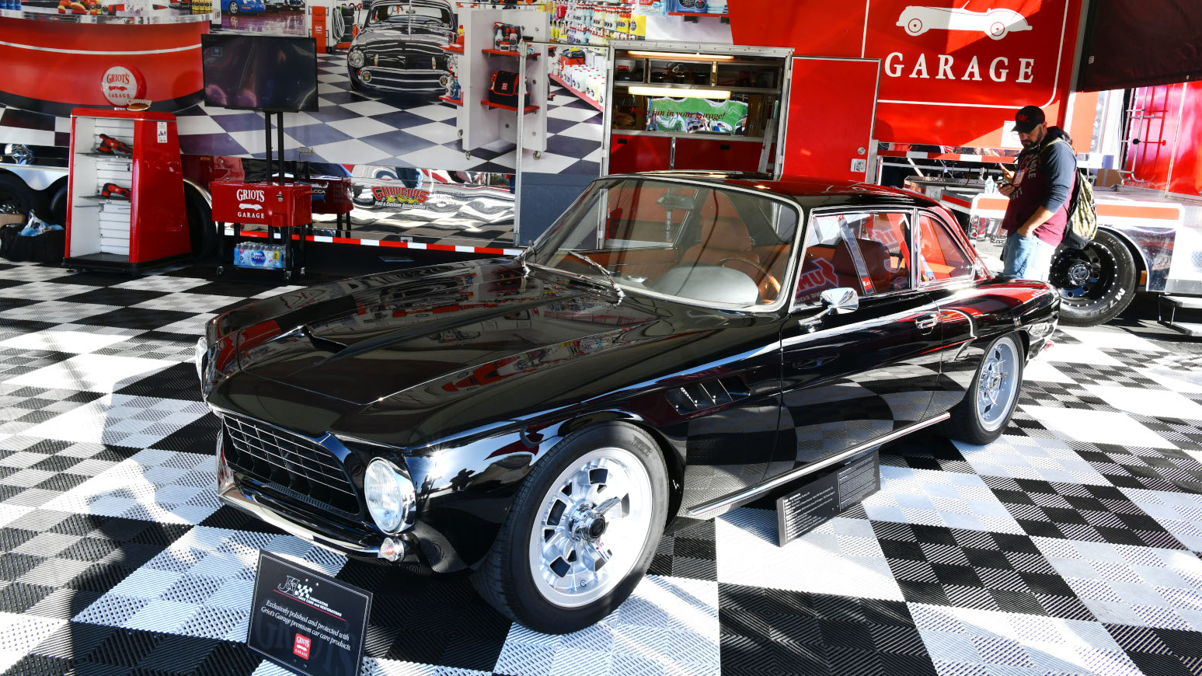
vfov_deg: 44.3
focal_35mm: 26
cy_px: 295
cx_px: 608
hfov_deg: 71.9
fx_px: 829
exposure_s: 1/160
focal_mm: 24
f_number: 13
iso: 400
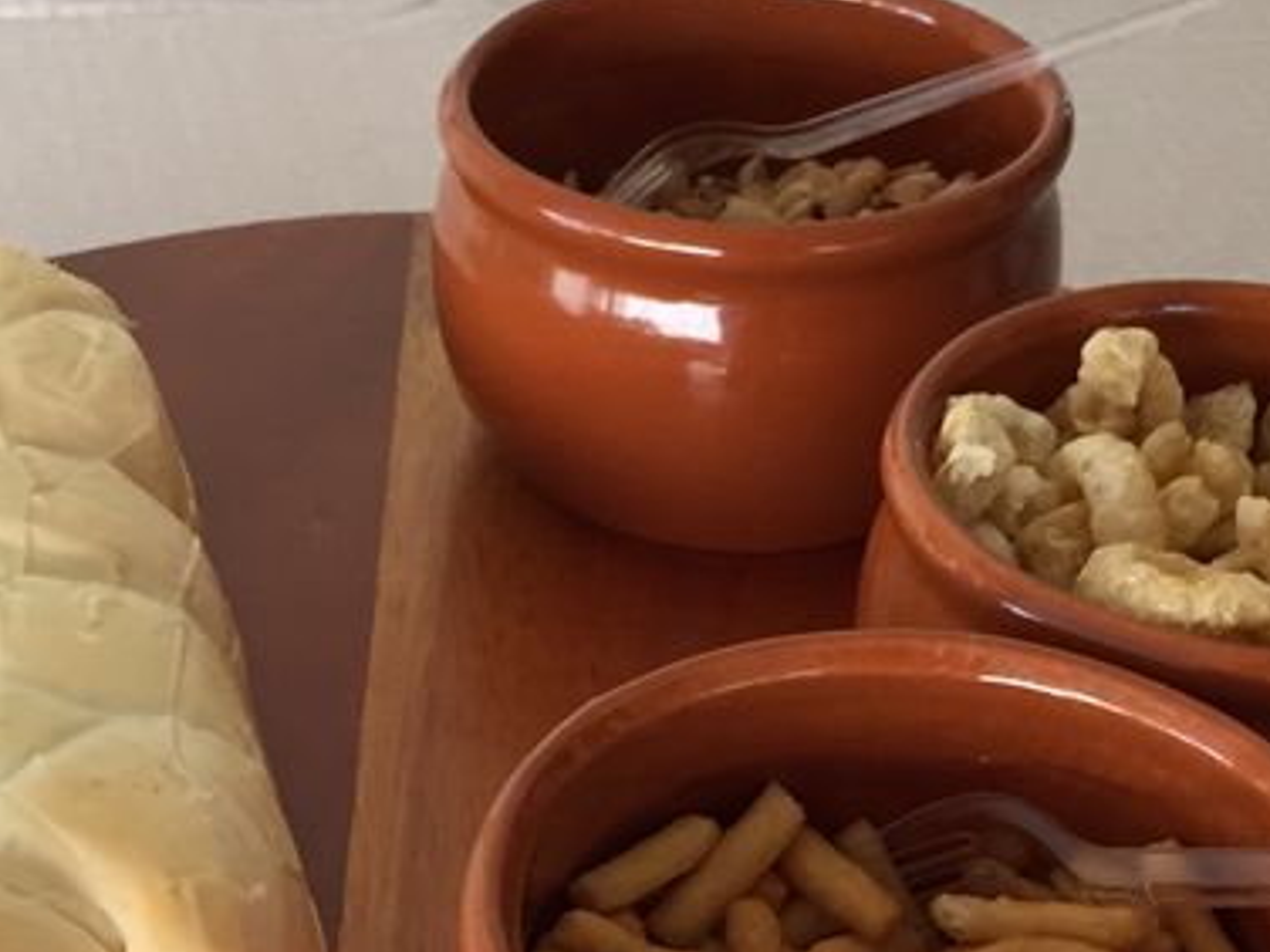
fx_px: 2898
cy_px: 959
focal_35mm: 79
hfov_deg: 24.7
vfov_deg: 18.2
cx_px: 645
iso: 50
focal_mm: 4.15
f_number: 2.2
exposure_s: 1/30
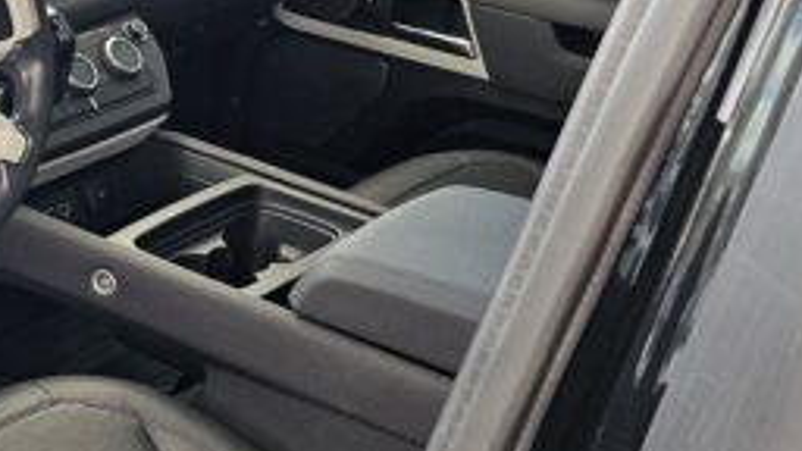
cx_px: -279
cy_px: 155
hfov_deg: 23.5
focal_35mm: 78
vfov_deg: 15.5
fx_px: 1659
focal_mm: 6.3
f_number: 1.7
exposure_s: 1/180
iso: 200
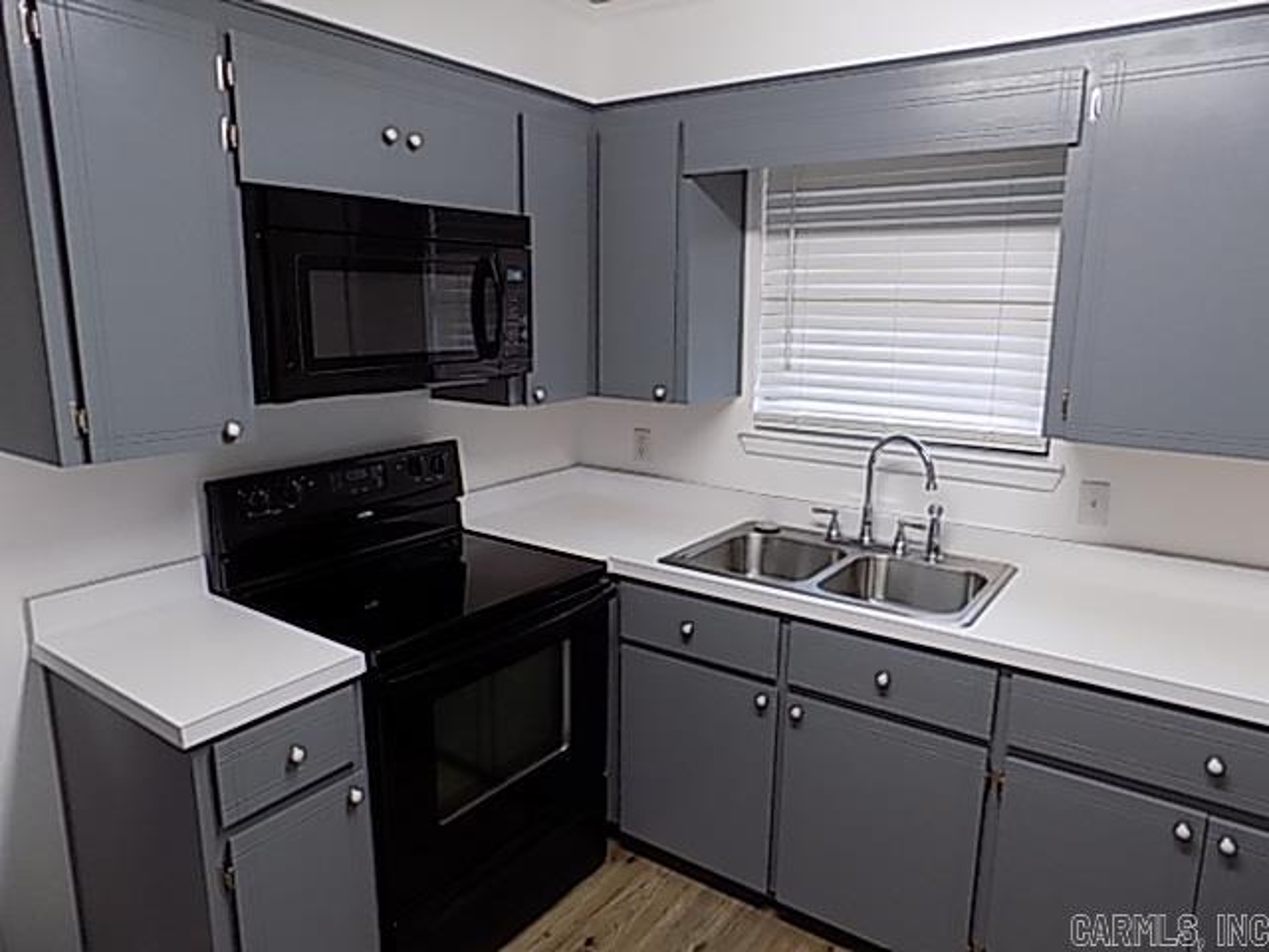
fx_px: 843
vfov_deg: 58.9
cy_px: 476
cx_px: 634
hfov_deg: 73.9
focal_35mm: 23
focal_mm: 4
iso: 200
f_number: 3.1
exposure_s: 1/30
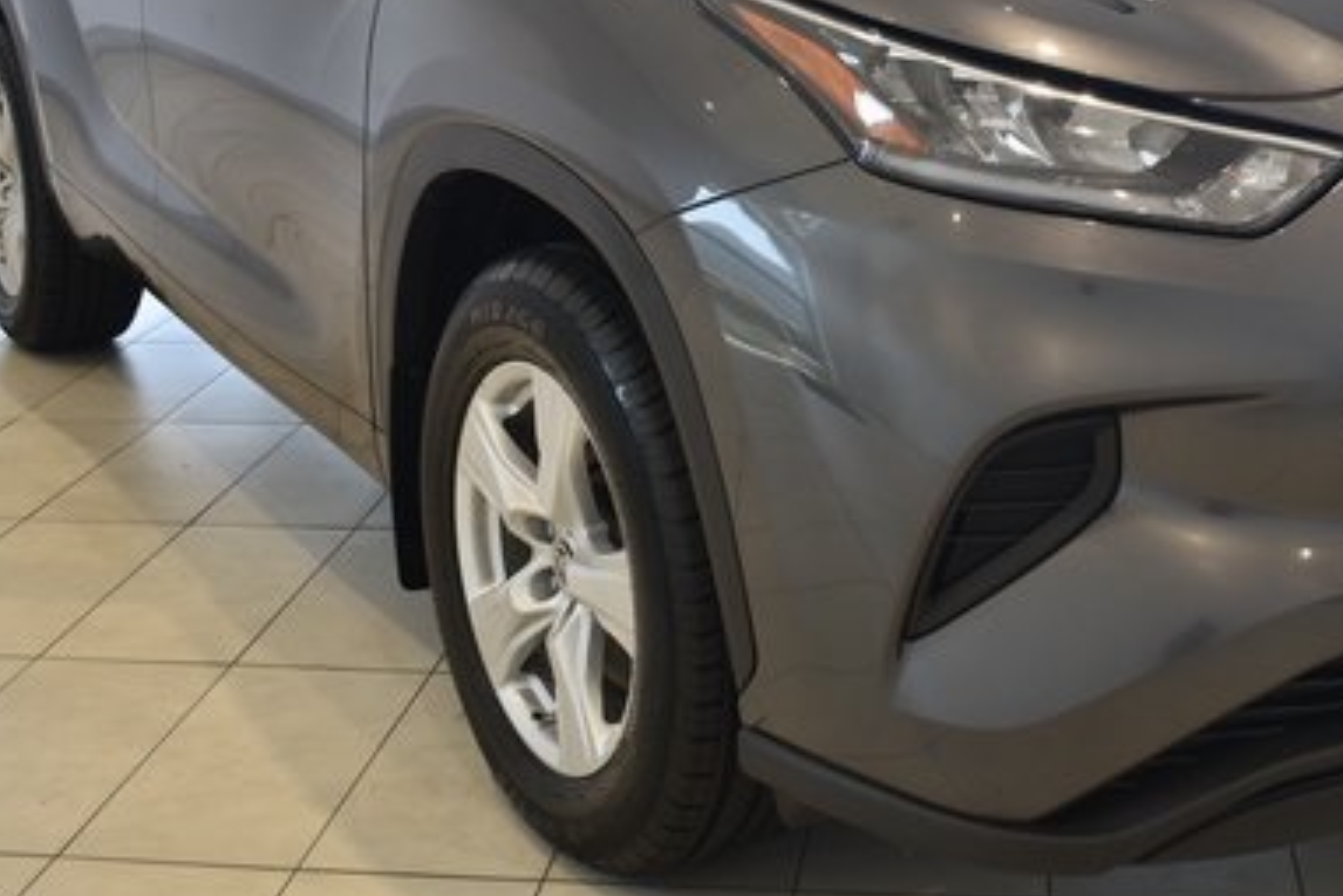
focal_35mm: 58
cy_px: 202
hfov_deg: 34.1
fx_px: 2158
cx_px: 946
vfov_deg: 23.2
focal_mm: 23
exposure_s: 1/40
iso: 100
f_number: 3.8
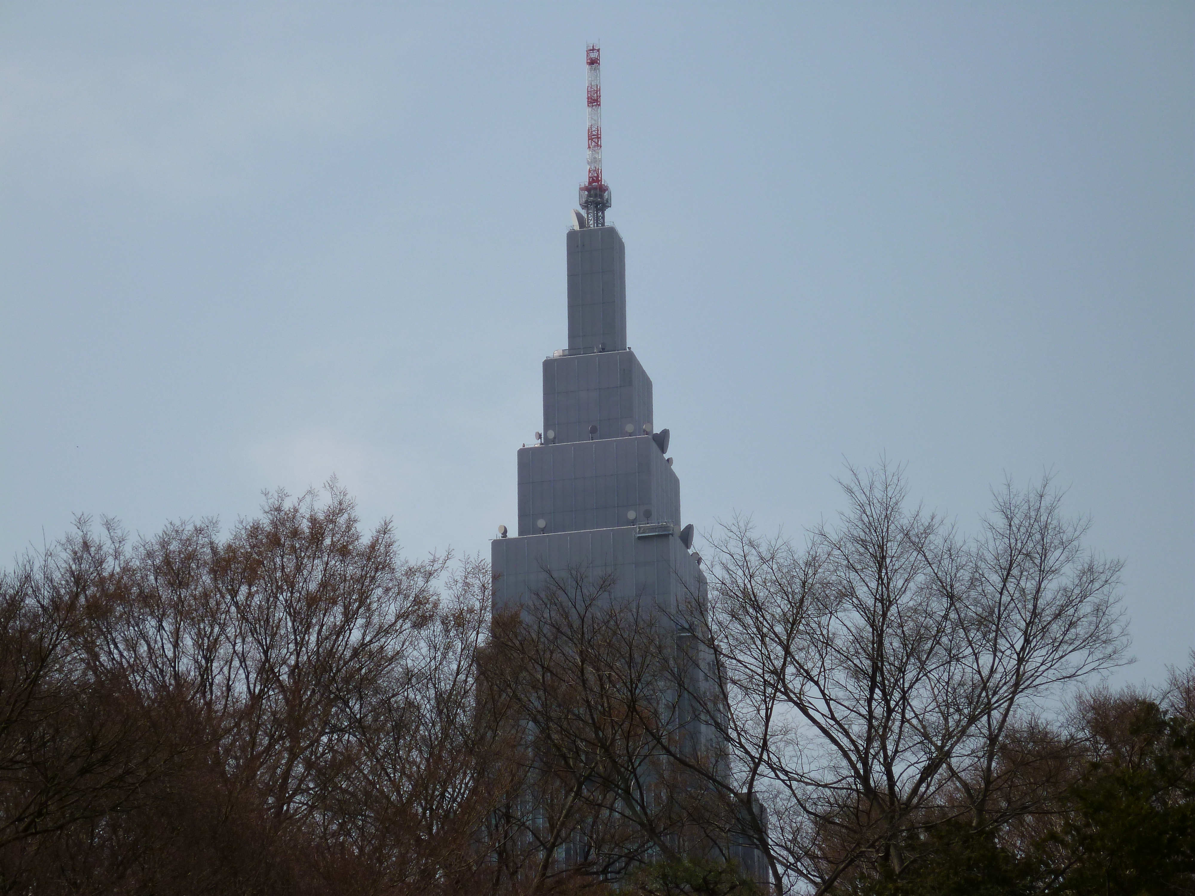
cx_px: 598
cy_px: 448
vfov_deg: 12.3
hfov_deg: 16.4
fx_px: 4143
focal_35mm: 120
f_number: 5.9
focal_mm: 21.5
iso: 100
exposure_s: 1/640
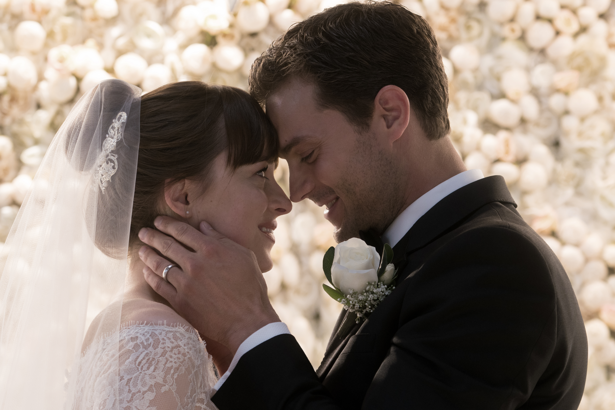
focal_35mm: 150
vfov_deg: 9.2
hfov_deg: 13.7
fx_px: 2563
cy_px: 205
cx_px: 308
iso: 800
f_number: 5.6
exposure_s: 1/125
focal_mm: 100
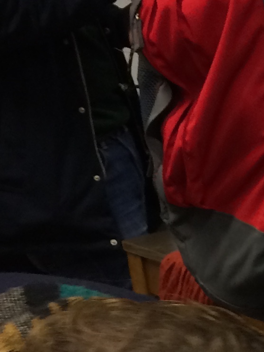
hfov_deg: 10.5
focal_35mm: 128
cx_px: 551
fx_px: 1302
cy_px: 456
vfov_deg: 14.7
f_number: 2.2
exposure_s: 1/33
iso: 100
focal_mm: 4.15
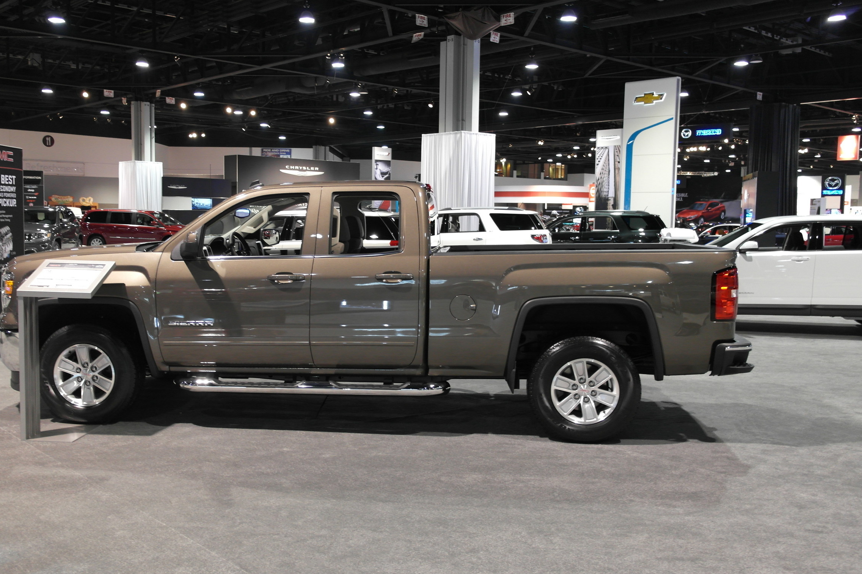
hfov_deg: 57.1
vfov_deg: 40.0
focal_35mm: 33
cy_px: 277
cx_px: 390
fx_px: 790
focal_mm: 20
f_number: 3.5
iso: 400
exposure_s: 1/20
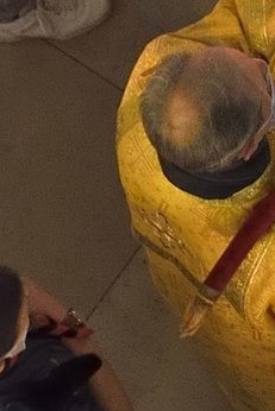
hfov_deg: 4.1
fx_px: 3812
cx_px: 618
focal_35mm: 333
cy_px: -247
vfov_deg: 6.1
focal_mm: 48
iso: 1600
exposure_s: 1/13
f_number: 2.8
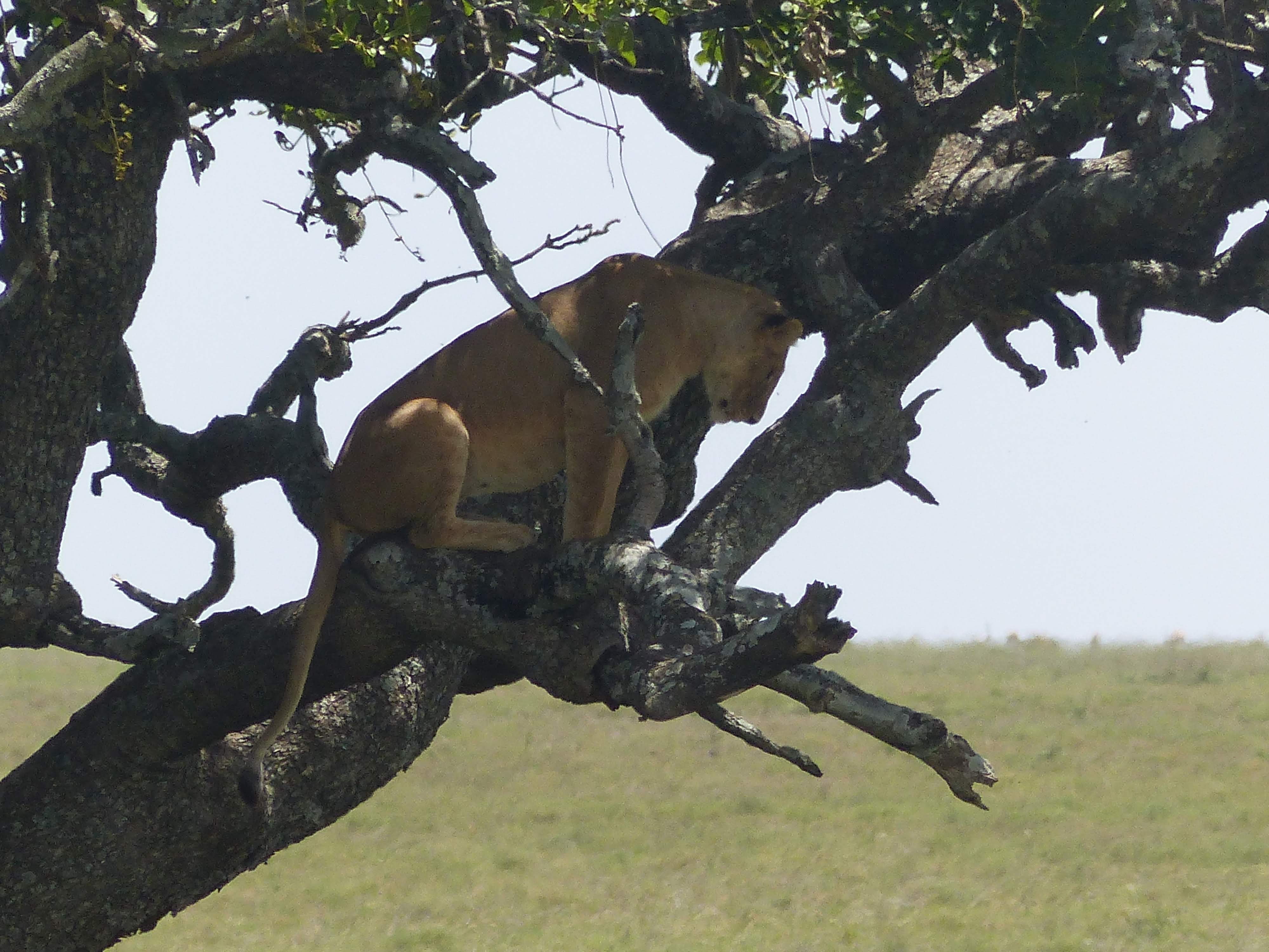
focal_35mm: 1200
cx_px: 634
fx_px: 43991
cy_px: 476
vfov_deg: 1.2
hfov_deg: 1.7
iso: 100
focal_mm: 108
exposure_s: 1/800
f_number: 4
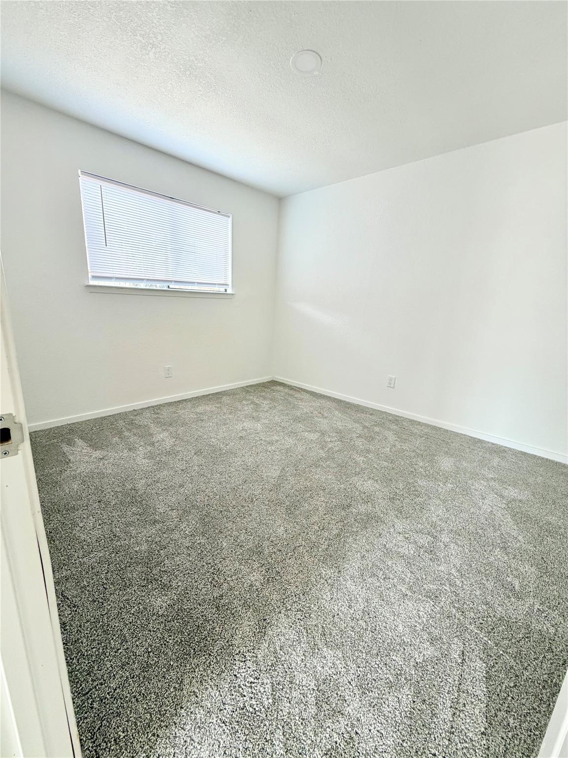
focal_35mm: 14
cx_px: 284
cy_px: 379
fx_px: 306
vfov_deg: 102.1
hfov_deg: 85.7
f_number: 2.2
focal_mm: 2.22
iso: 200
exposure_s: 1/121
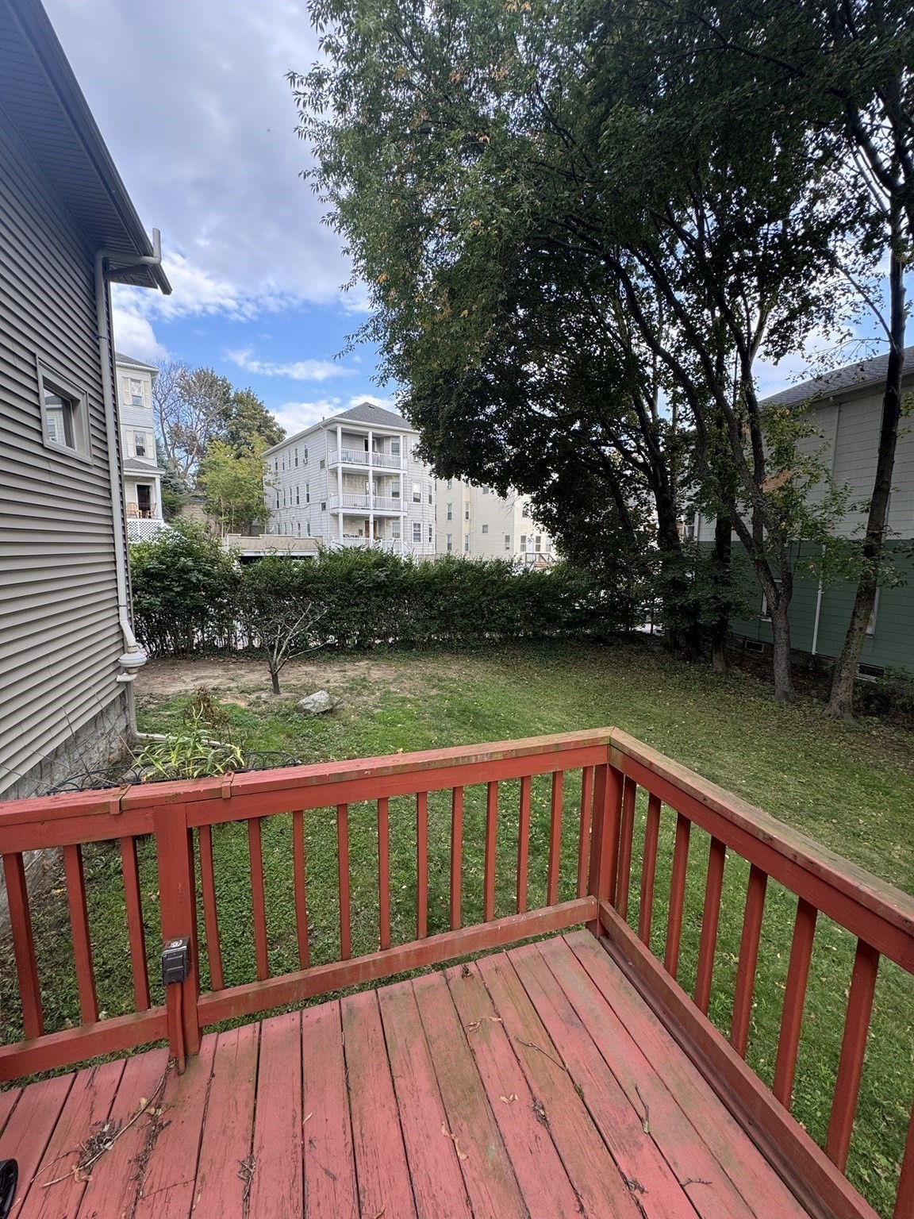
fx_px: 493
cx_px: 457
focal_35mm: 14
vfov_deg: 102.1
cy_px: 610
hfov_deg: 85.7
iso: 40
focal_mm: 2.22
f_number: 2.2
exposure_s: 1/176
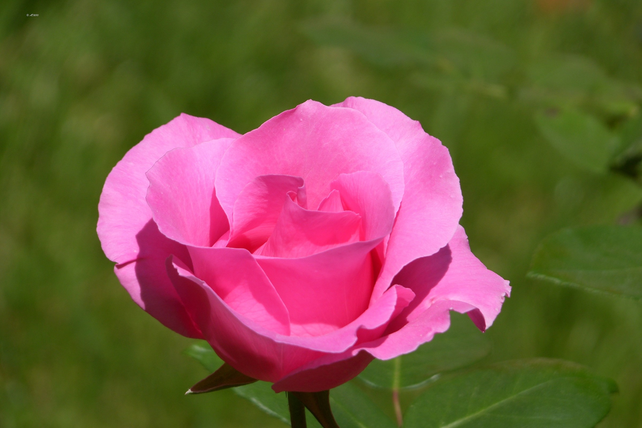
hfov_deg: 4.7
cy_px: 236
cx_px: 321
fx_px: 7810
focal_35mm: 438
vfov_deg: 3.1
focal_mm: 104.7
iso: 50
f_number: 5
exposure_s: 1/1000
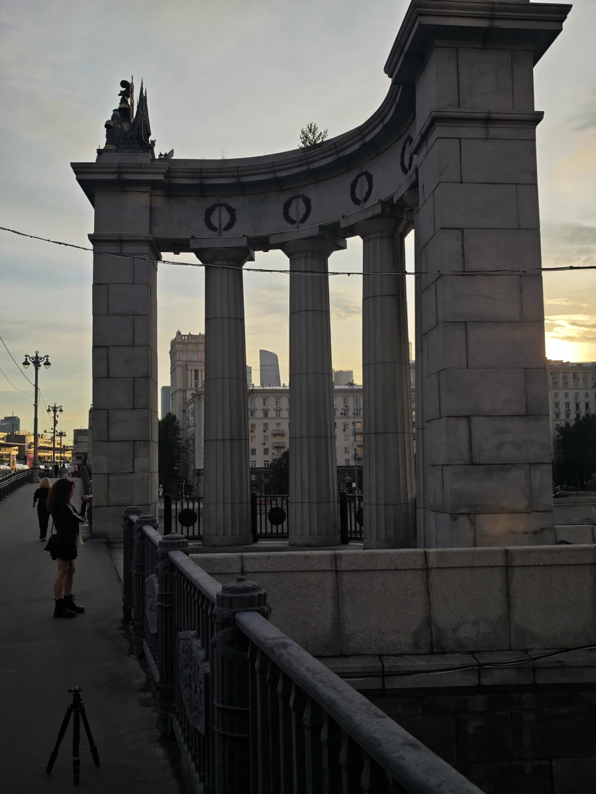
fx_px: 803
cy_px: 397
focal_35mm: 35
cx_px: 298
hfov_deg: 40.7
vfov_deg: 52.6
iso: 50
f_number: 2
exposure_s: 1/1967
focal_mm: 8.72
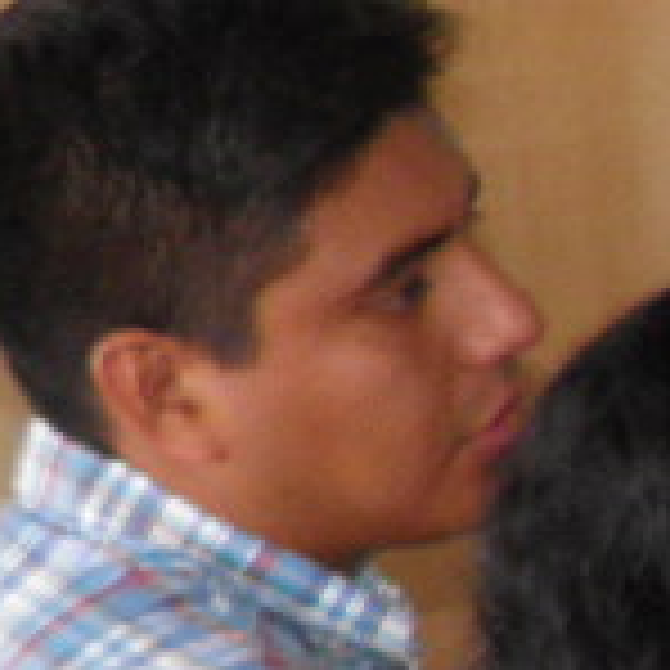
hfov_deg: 6.7
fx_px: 4642
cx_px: 2622
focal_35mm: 212
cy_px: 863
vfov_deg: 8.2
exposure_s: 1/30
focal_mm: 4.9
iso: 100
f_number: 2.8
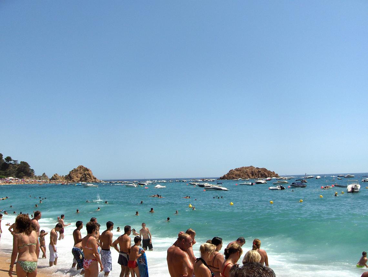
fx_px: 415
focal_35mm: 39
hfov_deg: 47.8
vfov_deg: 36.9
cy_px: 138
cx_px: 184
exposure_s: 1/1493
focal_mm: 8
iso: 50
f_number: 4.8
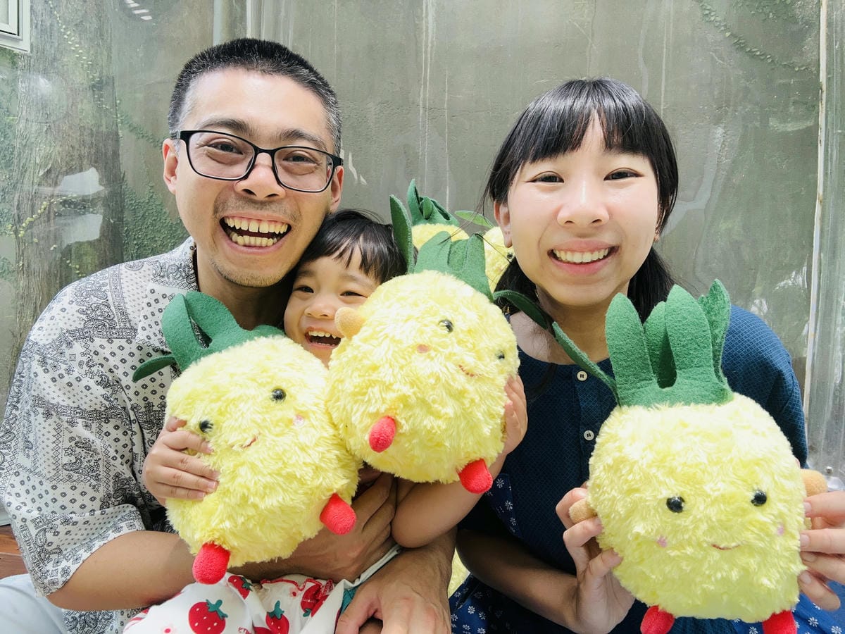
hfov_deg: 73.9
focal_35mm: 23
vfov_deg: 58.9
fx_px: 561
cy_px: 317
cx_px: 422
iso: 50
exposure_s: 1/121
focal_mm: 2.69
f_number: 1.9
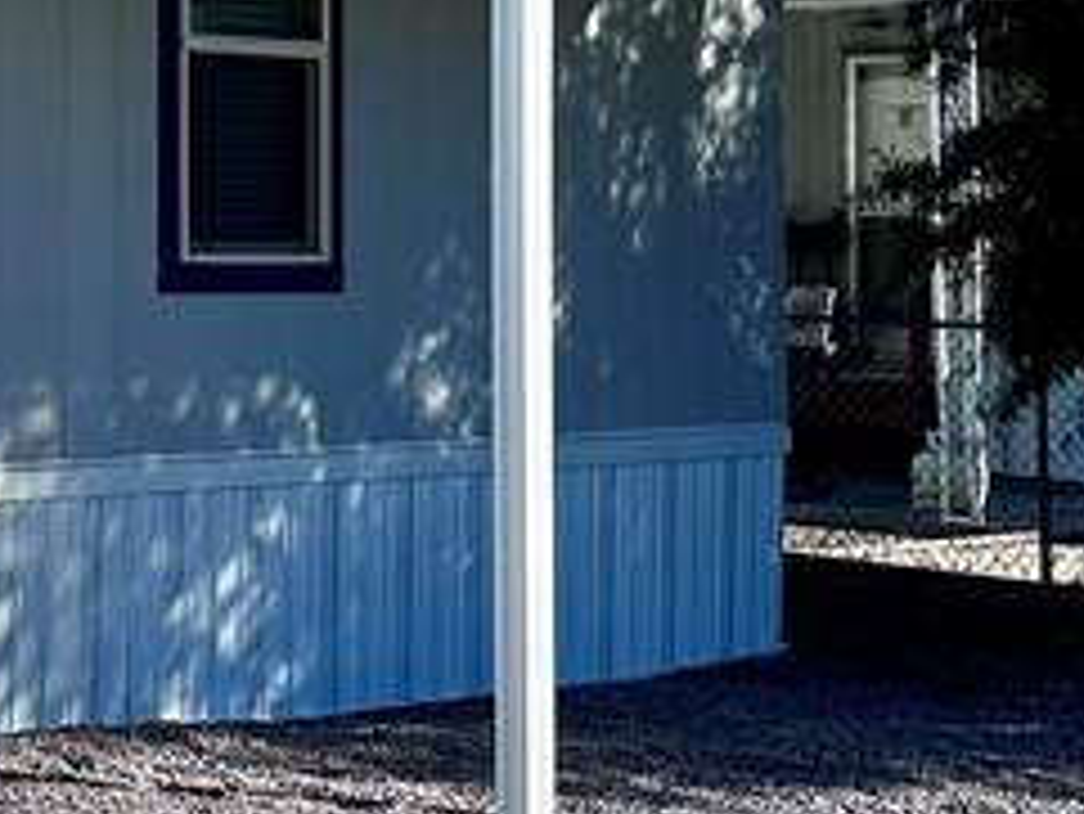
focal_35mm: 102
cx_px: -463
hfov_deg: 17.6
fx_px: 3196
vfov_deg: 14.3
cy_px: -4
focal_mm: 6.86
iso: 80
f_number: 1.78
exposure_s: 1/4762
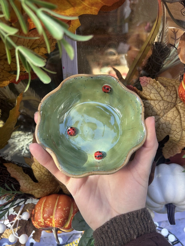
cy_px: 123
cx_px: 92
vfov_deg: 67.3
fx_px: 185
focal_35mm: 26
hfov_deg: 53.1
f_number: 1.5
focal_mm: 5.7
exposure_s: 1/198
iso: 40
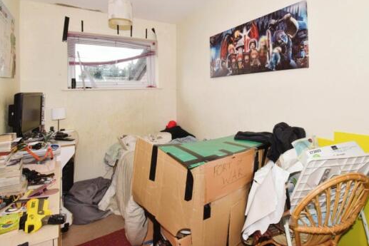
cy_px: 94
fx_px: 195
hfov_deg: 86.7
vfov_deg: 63.8
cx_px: 198
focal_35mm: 19
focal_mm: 10
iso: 1000
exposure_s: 1/60
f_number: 10
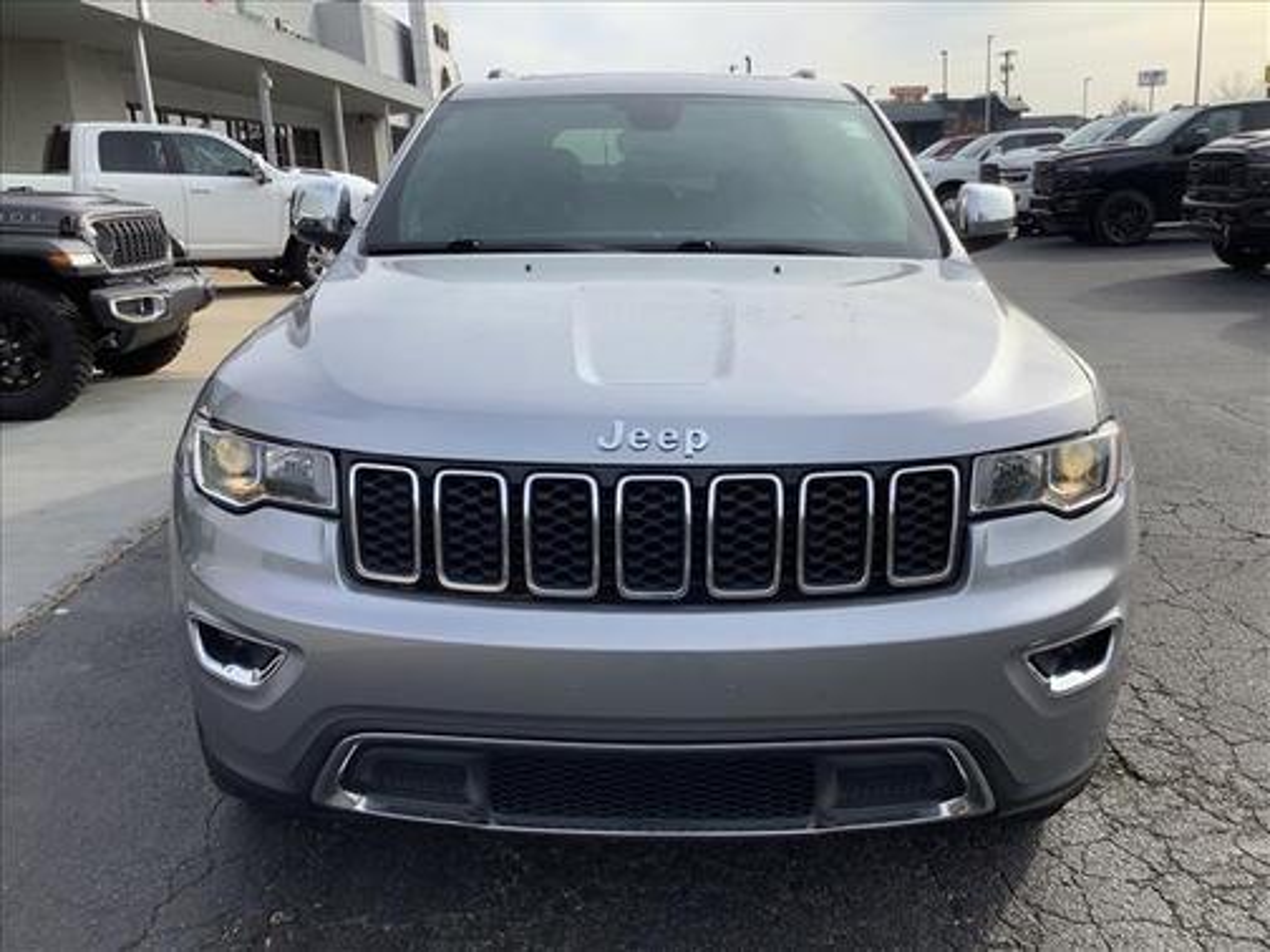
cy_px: 476
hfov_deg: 58.4
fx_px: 1137
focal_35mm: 31
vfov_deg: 45.4
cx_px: 635
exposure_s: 1/776
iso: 25
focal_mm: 3.3
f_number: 2.4
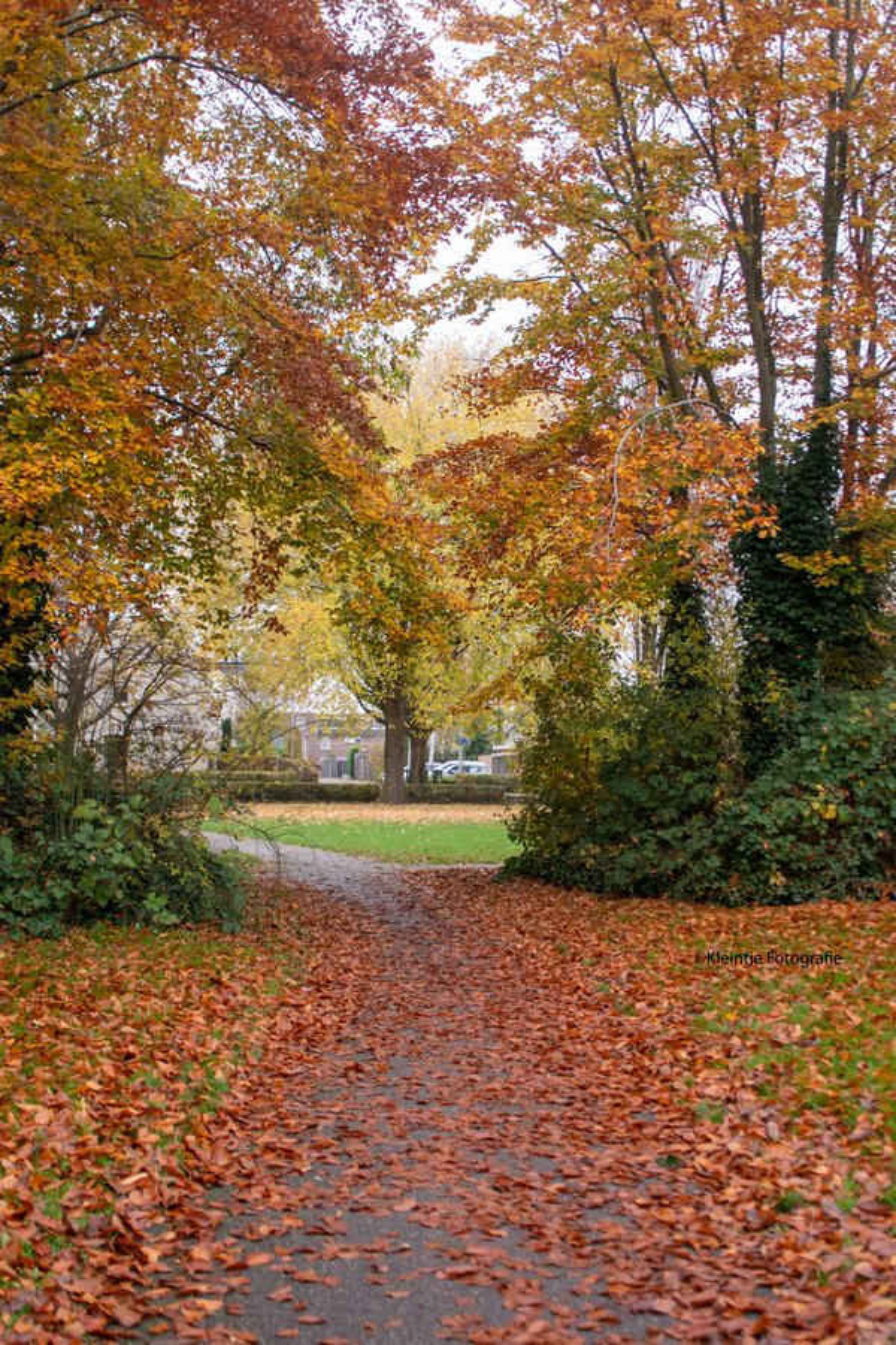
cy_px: 672
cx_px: 448
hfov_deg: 31.9
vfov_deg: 46.4
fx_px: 1568
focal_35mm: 42
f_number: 3.5
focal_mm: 28
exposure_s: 1/250
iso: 400
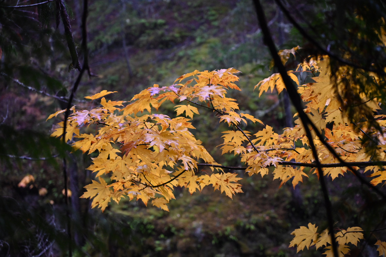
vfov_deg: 12.5
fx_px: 1179
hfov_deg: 18.6
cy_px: 128
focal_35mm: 110
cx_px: 193
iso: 2500
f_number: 4
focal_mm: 110
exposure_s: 1/40
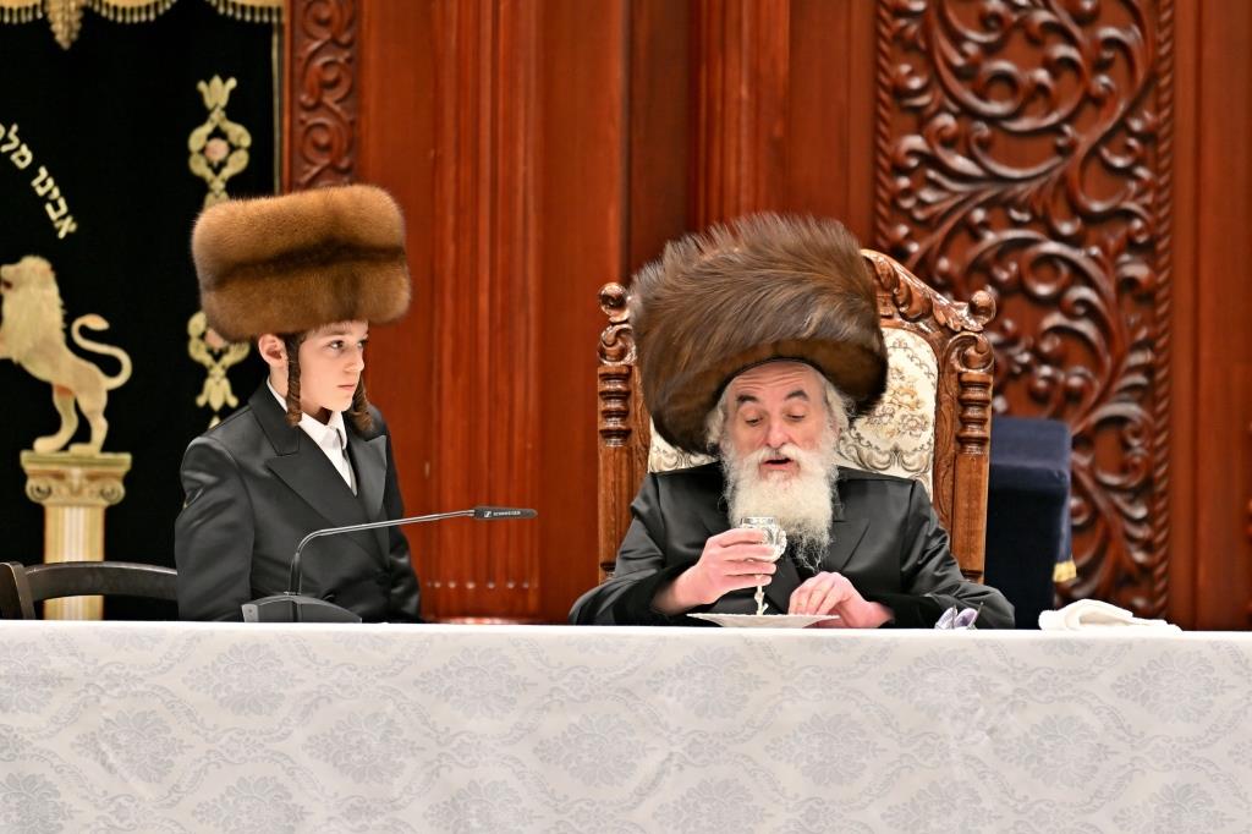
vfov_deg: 4.6
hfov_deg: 6.9
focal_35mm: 300
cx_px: 626
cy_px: 417
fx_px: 10429
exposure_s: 1/250
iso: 250
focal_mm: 200
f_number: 2.8
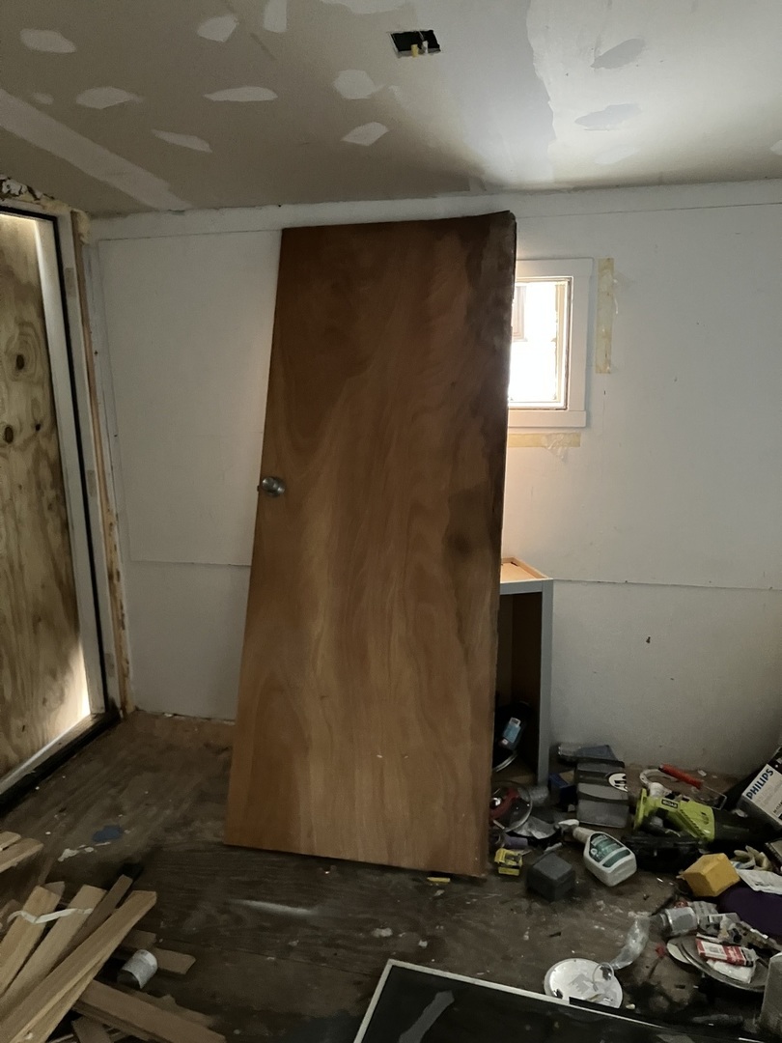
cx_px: 391
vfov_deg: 63.4
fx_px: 843
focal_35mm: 28
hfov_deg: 49.7
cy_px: 522
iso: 640
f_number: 1.8
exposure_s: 1/23
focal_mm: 3.99
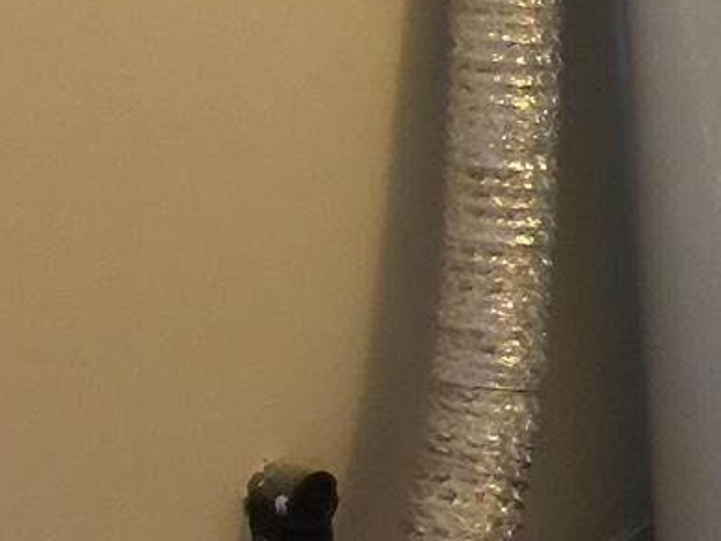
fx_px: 2541
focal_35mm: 122
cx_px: 1379
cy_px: 43
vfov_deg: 12.1
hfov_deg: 14.0
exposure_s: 1/4
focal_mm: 4.15
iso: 64
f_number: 2.2
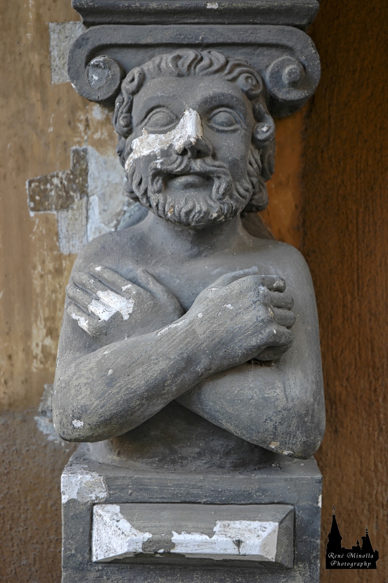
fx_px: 1263
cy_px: 292
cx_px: 194
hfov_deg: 17.5
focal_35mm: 78
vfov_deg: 26.0
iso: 200
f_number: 4.5
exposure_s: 1/60
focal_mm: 52
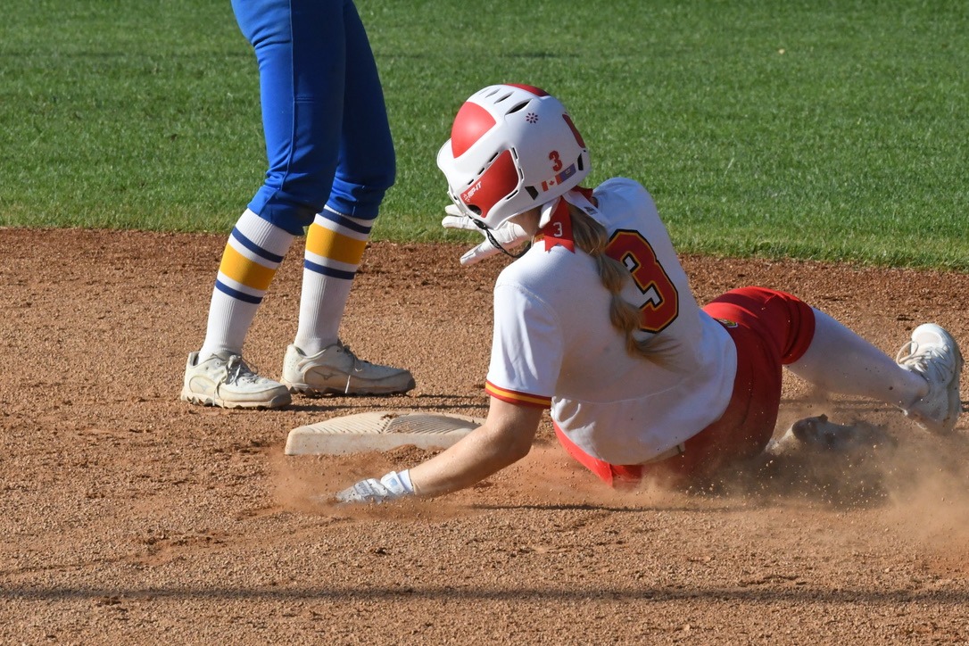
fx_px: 11842
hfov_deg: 4.7
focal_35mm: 440
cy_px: 323
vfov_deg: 3.1
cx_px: 484
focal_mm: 220
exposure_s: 1/1600
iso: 3200
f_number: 20
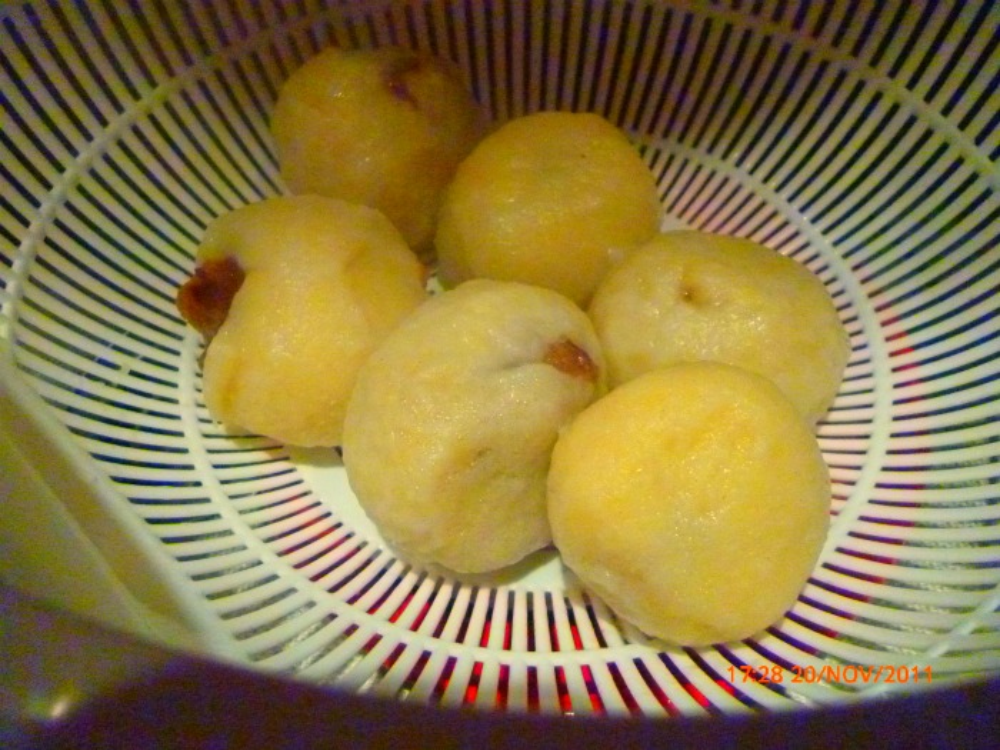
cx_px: 500
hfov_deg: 63.4
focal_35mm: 28
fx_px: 809
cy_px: 375
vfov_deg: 49.7
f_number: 3.1
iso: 1600
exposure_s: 1/200
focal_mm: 5
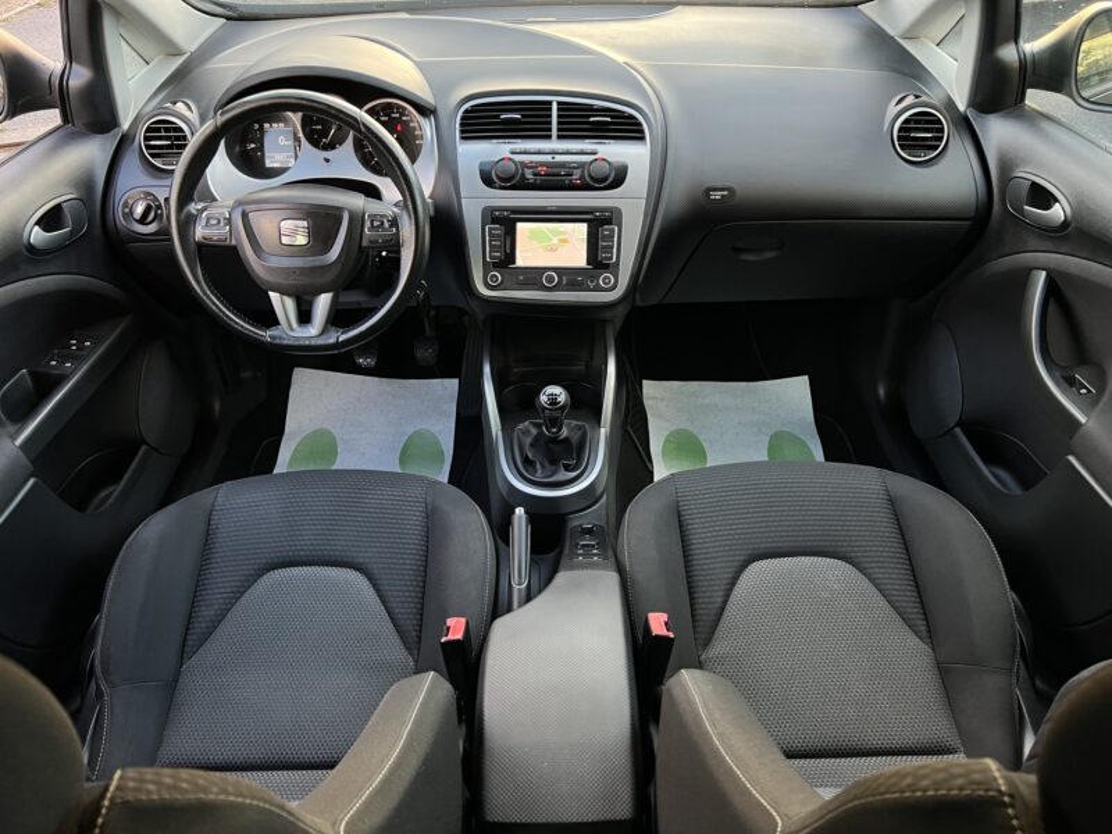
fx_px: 835
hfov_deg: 67.3
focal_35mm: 26
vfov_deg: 53.1
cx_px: 556
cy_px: 417
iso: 100
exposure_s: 1/75
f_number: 1.5
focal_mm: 5.7
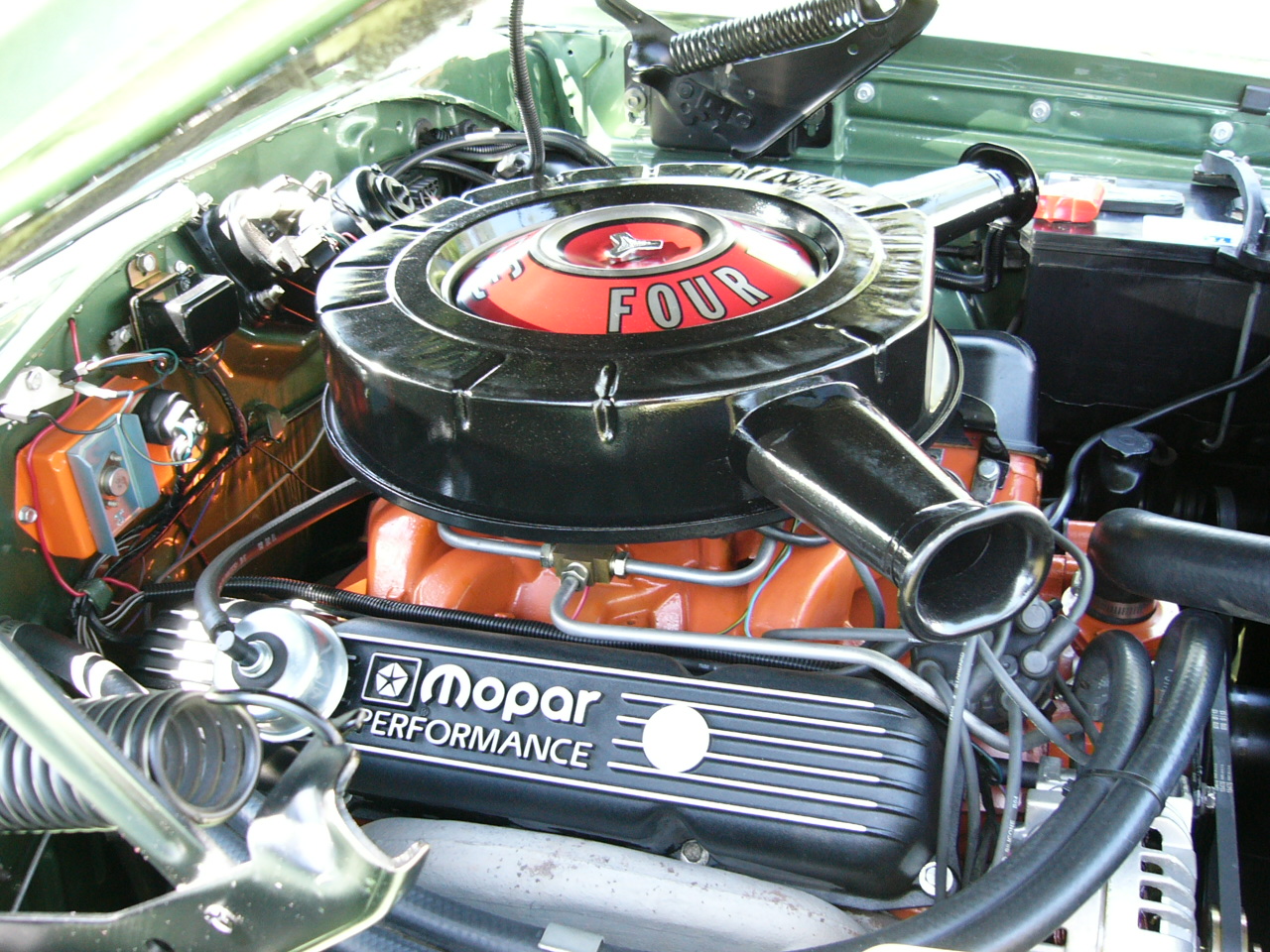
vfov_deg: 40.7
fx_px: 1284
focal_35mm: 35
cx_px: 635
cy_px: 476
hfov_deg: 52.6
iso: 150
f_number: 2.8
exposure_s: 1/30
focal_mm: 5.8
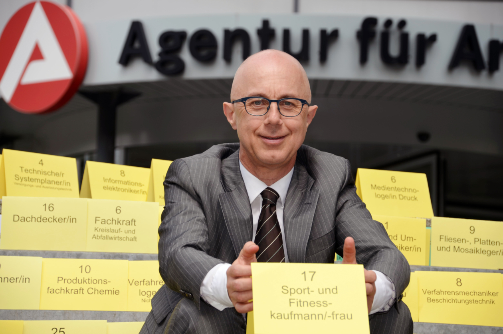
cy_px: 167
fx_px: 1883
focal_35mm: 135
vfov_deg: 10.1
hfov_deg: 15.2
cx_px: 252
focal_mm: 90
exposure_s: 1/200
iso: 100
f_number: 5.6
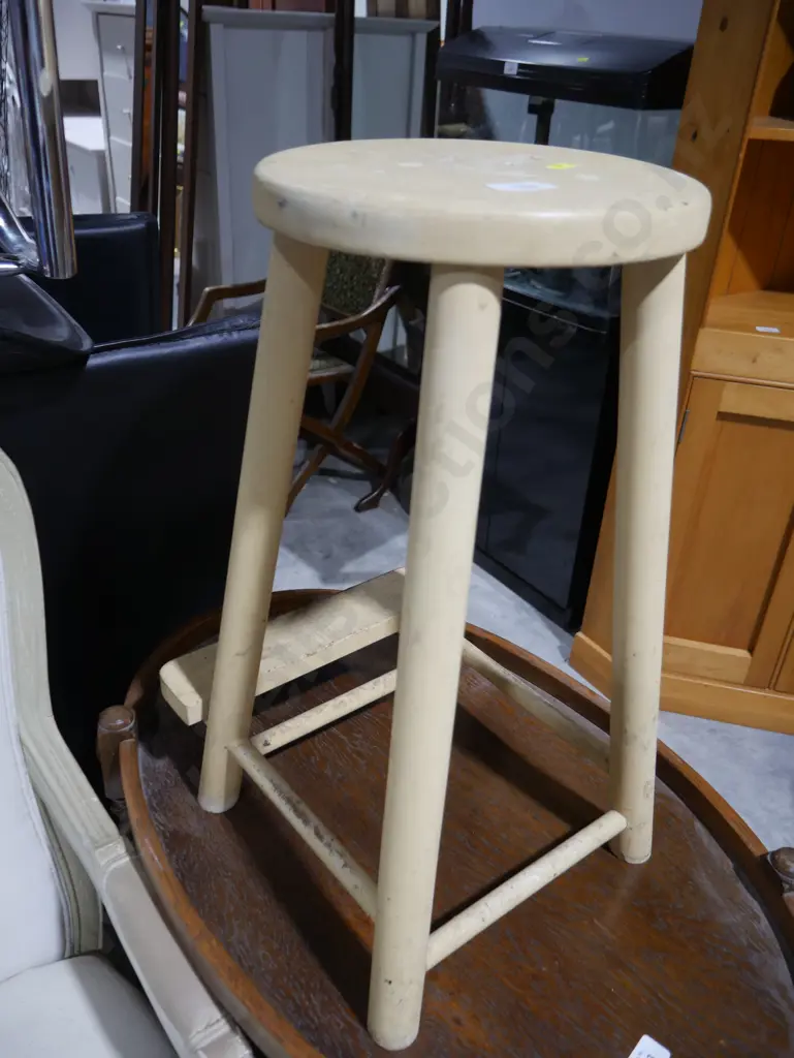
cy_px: 529
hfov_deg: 49.8
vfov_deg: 63.4
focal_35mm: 28
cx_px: 397
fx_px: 856
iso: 320
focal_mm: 14
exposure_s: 1/60
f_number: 3.5
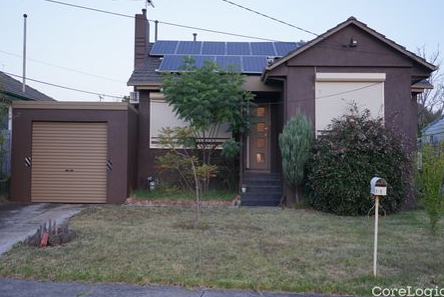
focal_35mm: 38
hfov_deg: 50.7
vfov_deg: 35.1
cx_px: 222
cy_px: 152
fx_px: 469
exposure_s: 1/60
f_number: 4
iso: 250
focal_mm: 36
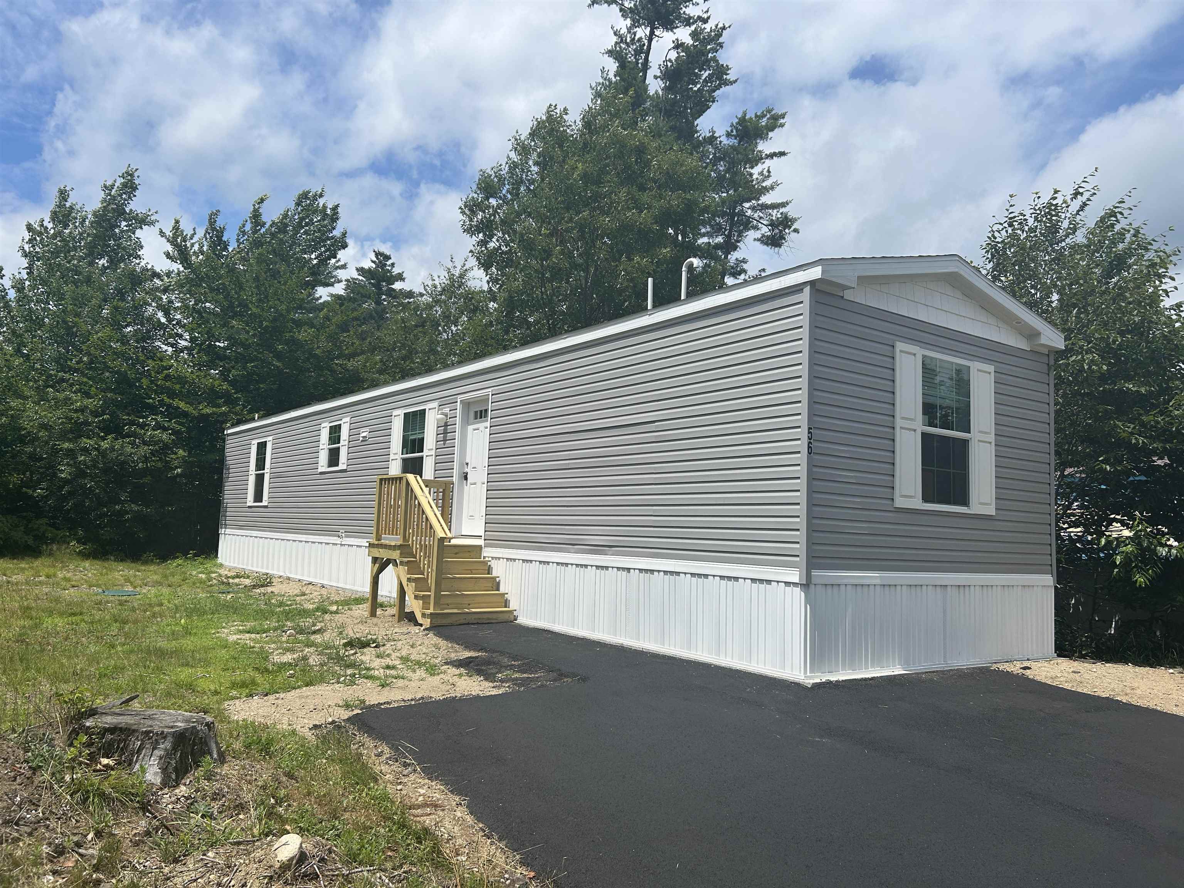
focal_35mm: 26
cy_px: 444
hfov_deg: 67.3
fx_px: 889
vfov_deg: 53.1
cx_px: 592
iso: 50
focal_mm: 5.7
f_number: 1.5
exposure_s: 1/6993
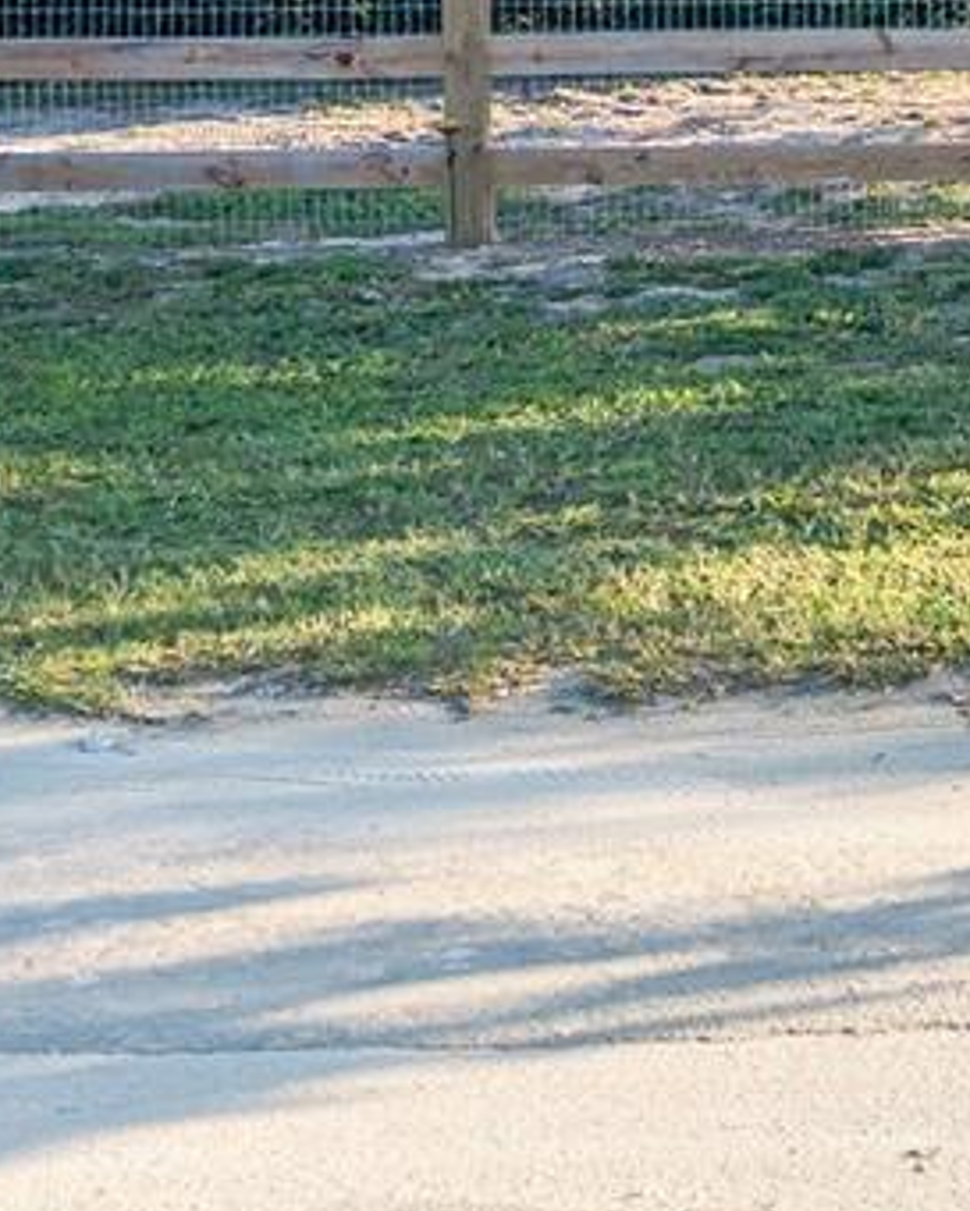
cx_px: 1720
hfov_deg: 12.8
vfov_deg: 16.5
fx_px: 3946
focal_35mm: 110
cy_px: -355
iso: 260
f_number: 1.8
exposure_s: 1/1600
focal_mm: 8.67
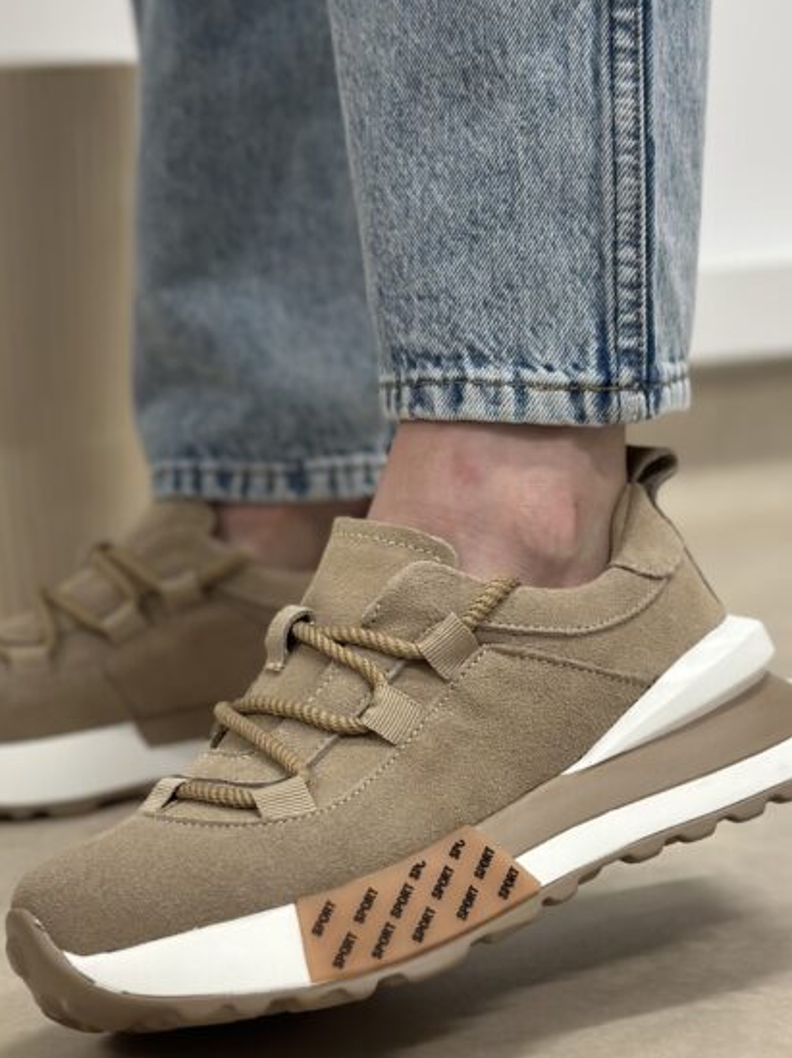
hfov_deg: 21.0
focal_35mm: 70
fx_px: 2138
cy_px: 609
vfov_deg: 27.8
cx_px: 355
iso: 200
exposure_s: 1/100
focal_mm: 6.86
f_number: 1.78
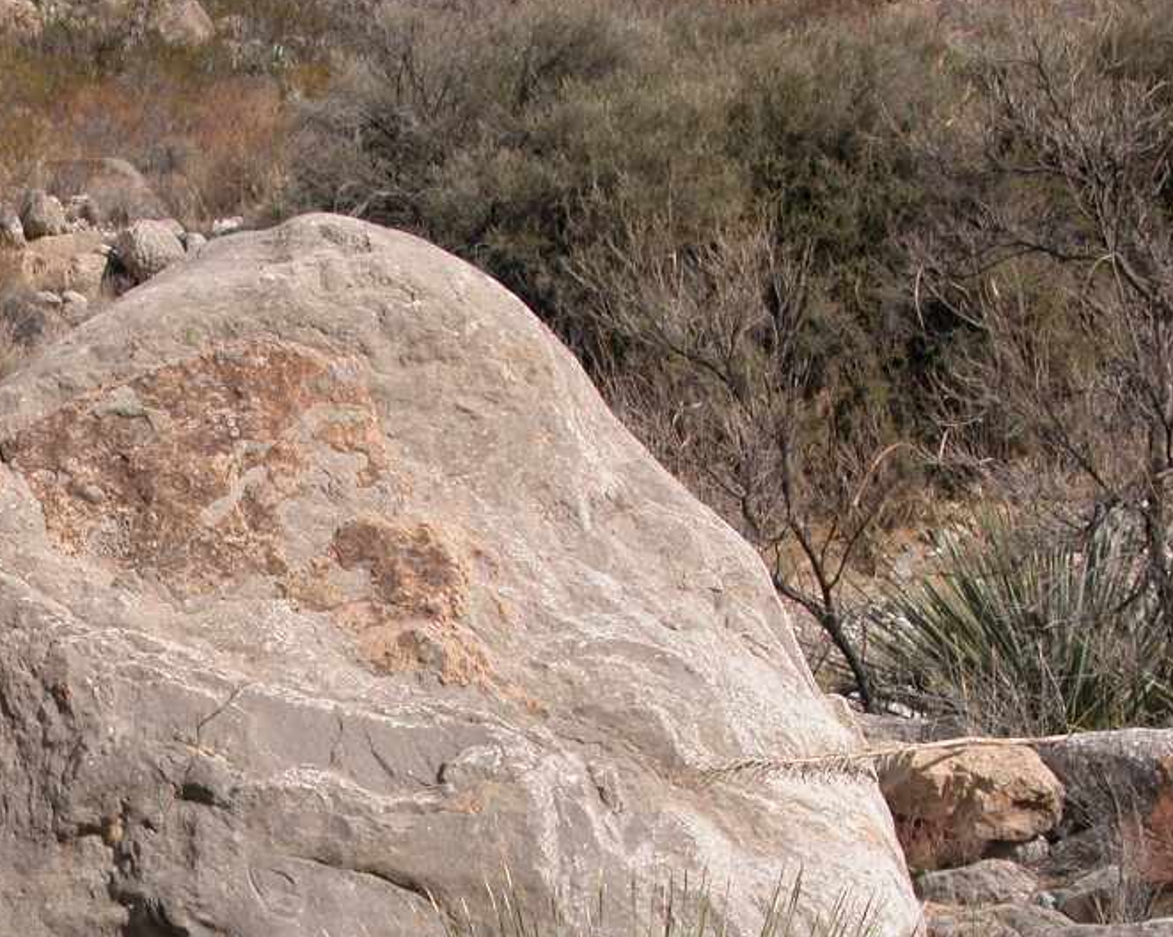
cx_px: 73
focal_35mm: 87
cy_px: 841
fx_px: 3019
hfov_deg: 21.4
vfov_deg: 17.4
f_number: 5.9
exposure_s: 1/177
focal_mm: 11.6
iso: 100
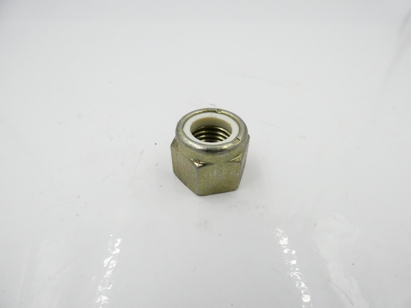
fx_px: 237
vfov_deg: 66.0
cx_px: 206
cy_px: 154
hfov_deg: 81.7
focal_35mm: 20
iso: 800
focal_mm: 3.6
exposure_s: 1/800
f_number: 2.8
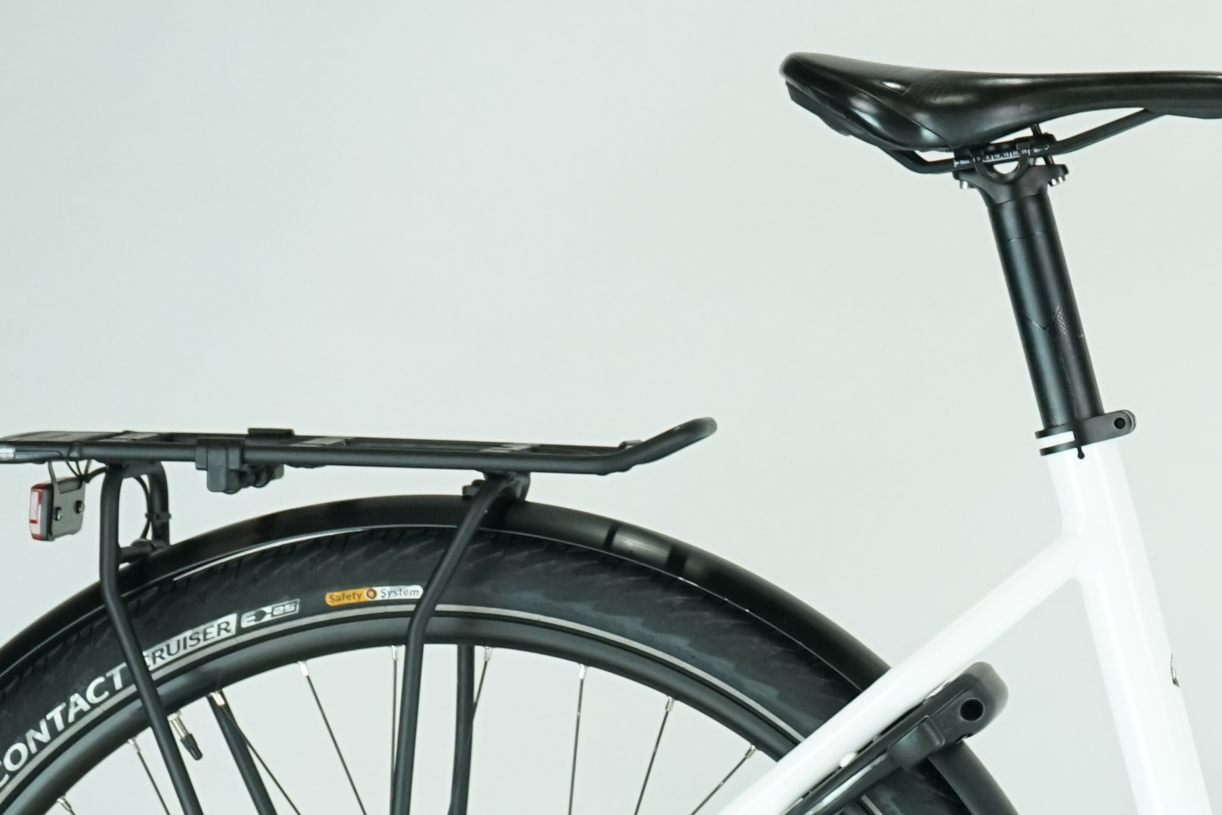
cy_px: 754
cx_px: 1500
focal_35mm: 165
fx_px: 5601
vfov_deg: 8.3
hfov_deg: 12.2
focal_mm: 56
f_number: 5.6
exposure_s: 1/200
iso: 1600
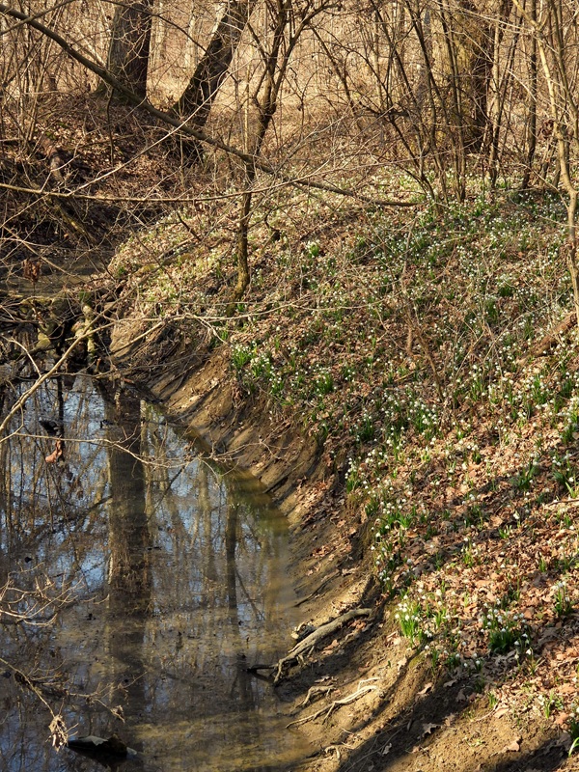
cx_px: 290
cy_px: 386
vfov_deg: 20.7
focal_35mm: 95
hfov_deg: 15.6
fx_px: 2119
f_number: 4
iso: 100
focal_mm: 17
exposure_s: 1/200
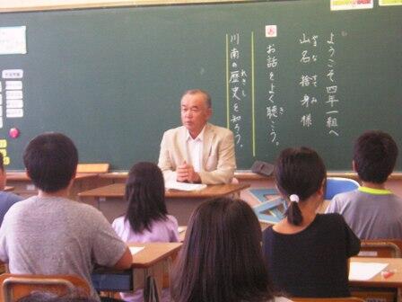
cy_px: 151
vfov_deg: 16.1
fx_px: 1068
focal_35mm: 92
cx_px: 201
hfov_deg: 21.3
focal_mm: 15.2
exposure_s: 1/15
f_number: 4.8
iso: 160
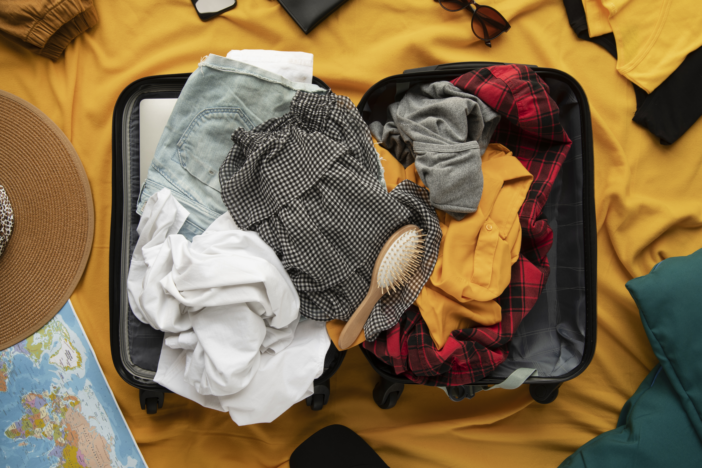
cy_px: 234
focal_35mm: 38
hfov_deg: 50.7
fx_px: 741
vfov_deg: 35.1
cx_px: 351
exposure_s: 1/13
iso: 250
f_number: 14
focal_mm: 38
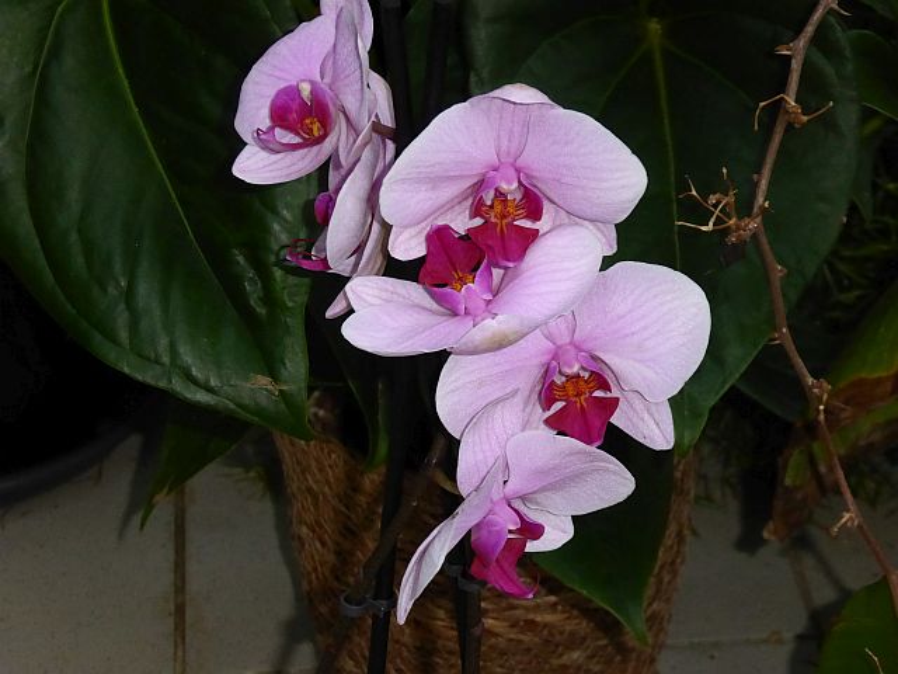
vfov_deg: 11.7
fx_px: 3295
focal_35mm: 127
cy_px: 337
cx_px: 449
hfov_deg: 15.5
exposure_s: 1/125
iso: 800
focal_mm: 20.6
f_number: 5.1
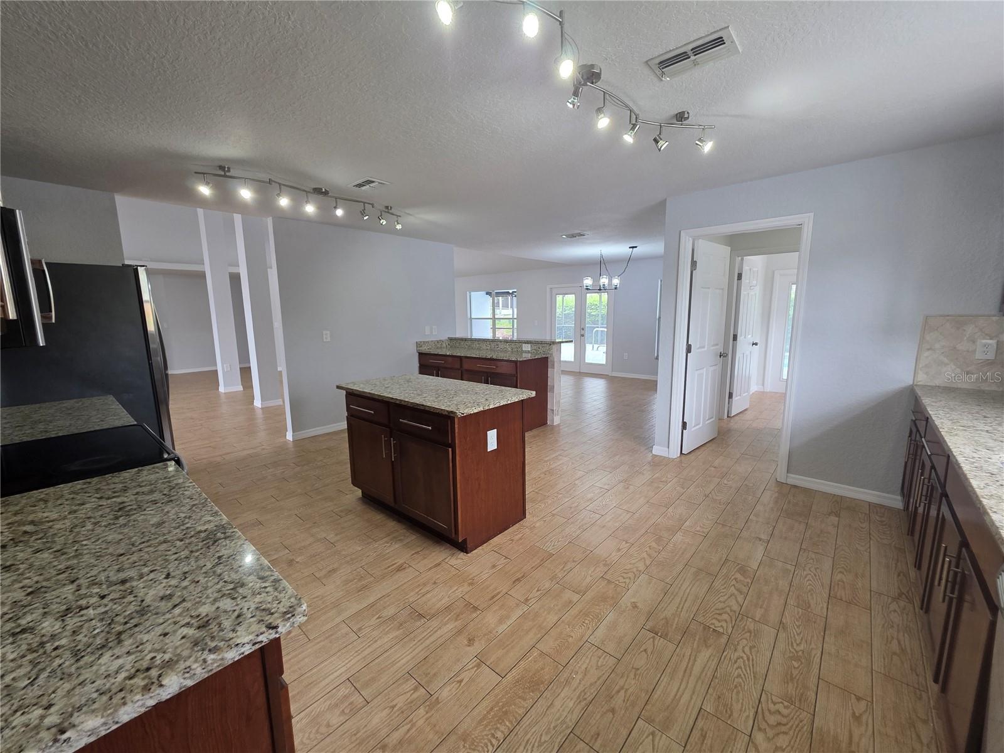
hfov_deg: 106.2
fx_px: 377
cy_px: 376
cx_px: 502
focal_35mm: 13
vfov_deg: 89.9
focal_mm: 2.2
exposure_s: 1/120
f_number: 1.9
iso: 160
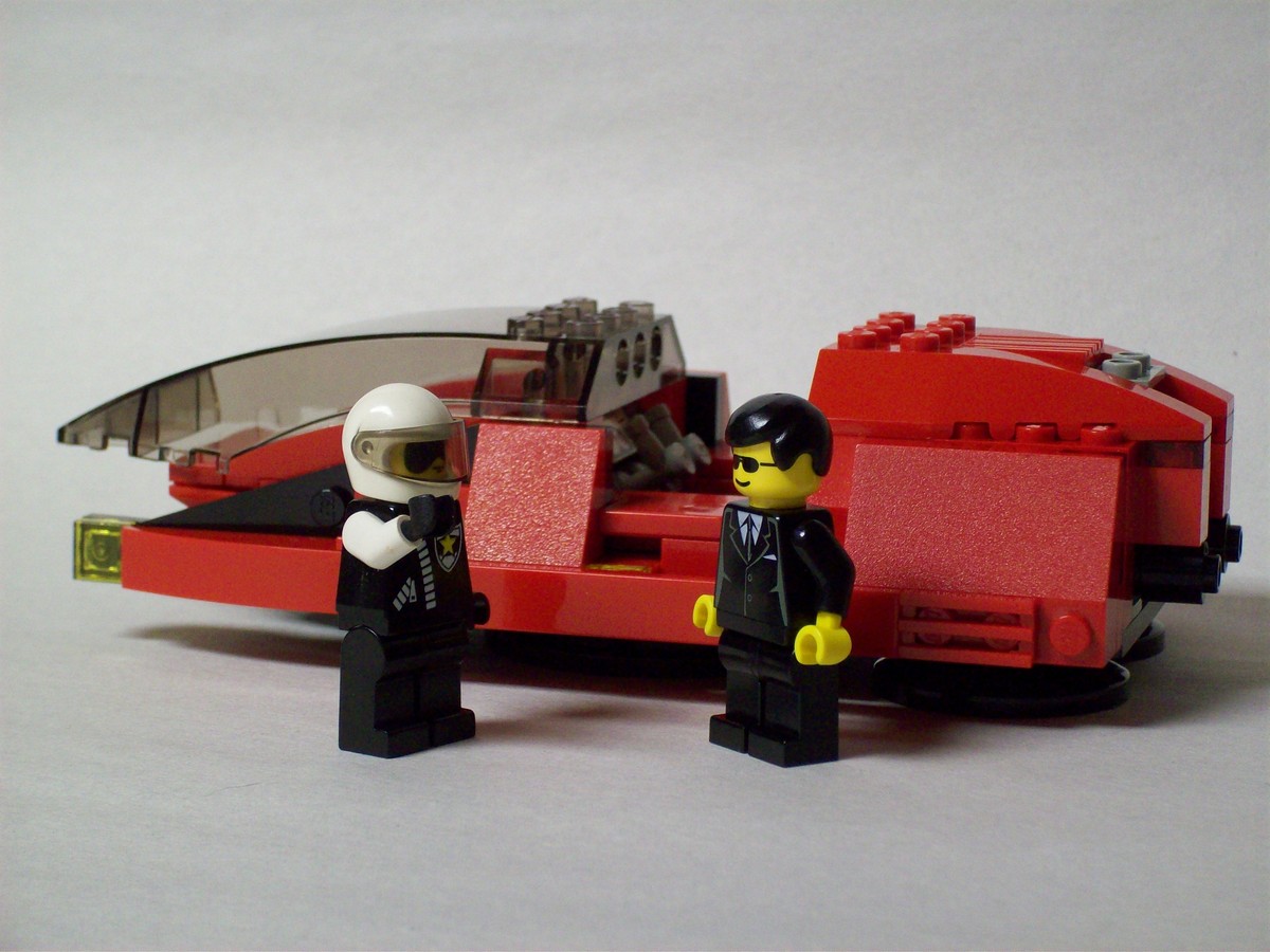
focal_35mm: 111
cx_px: 635
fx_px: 4072
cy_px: 476
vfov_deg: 13.3
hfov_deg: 17.7
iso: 160
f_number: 5.2
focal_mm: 18.6
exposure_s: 1/10.2
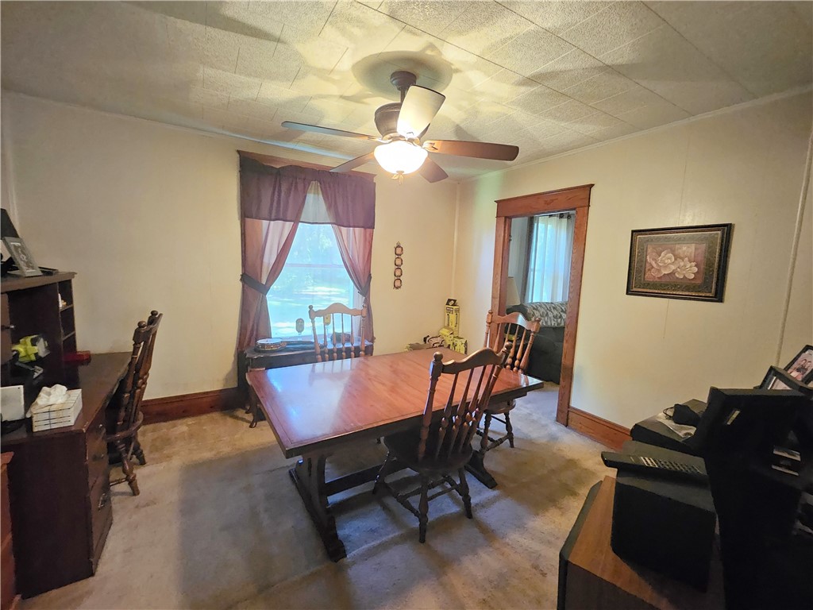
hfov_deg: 106.2
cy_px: 305
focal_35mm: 13
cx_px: 406
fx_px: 305
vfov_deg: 89.9
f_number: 2.2
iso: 1250
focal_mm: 1.7
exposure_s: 1/24
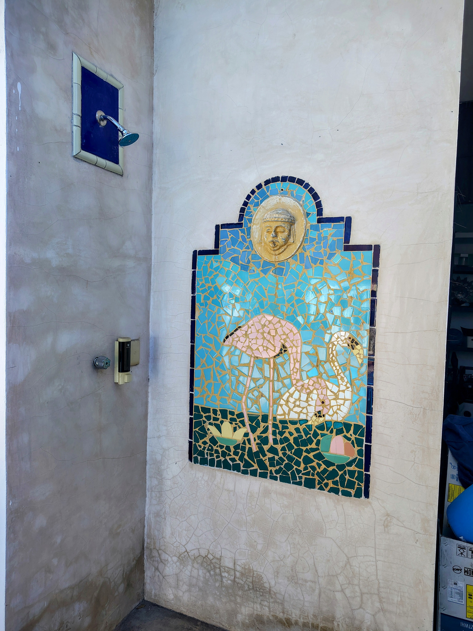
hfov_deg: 56.8
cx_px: 236
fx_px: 437
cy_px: 316
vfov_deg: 71.6
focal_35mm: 24
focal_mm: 5.56
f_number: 1.8
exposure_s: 1/477
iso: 100
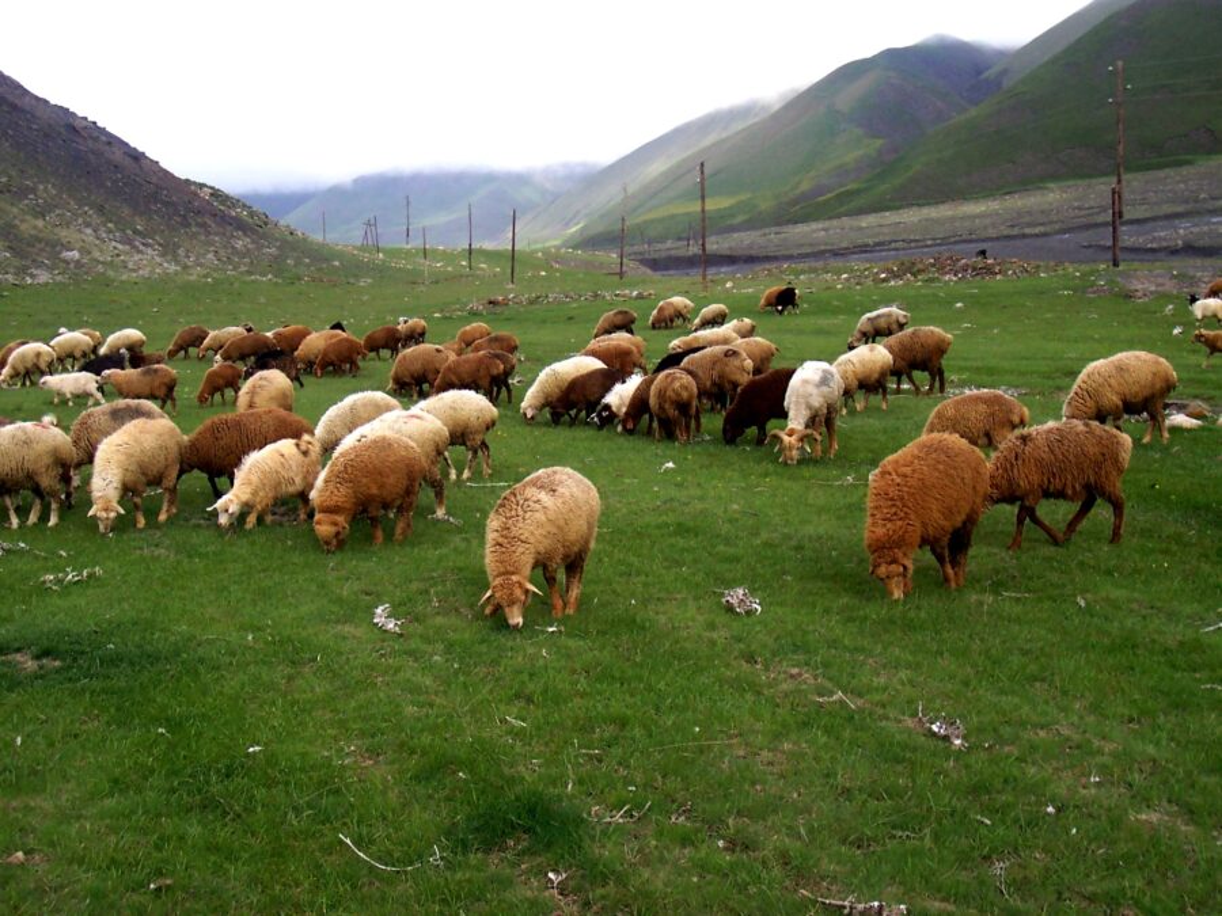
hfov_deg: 41.2
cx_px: 611
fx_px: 1624
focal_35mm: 46
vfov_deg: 31.5
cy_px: 458
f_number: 3
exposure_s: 1/500
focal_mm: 7
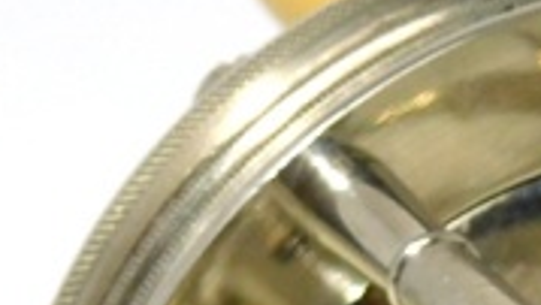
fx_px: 5584
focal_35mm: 389
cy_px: 707
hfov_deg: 5.5
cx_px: 535
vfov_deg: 3.1
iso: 200
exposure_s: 1/60
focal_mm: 14.2
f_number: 8.8
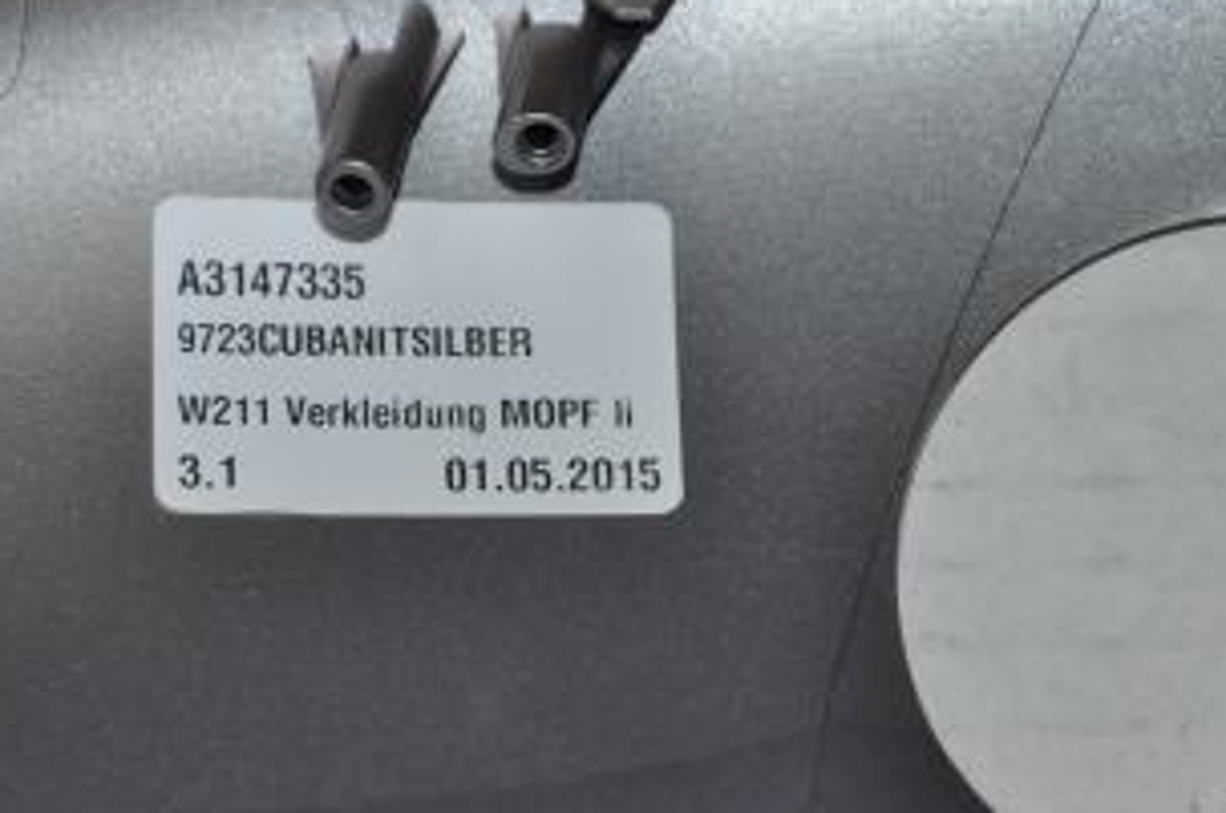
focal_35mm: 260
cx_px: 445
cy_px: 425
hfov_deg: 7.9
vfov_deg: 5.3
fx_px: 8834
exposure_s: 1/60
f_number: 5.6
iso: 560
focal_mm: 105
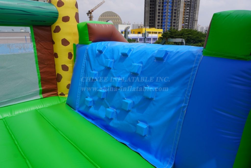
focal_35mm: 24
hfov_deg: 73.7
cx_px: 126
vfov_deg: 53.1
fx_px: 167
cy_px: 84
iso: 100
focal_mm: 16
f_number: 10
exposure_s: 1/200
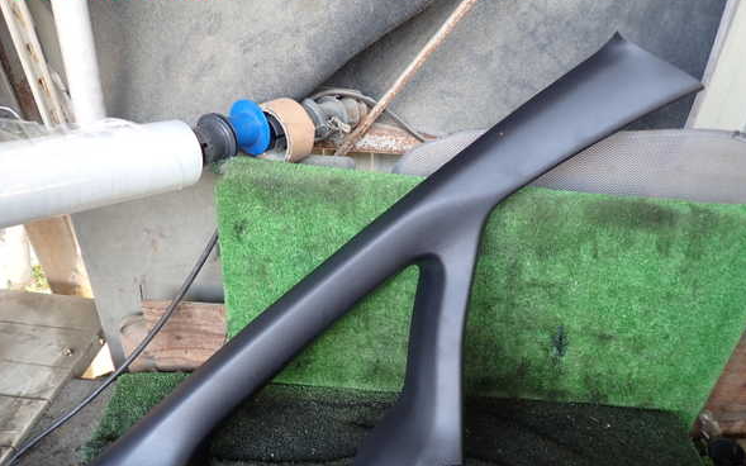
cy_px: 256
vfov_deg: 46.0
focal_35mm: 27
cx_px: 370
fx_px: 549
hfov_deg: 68.4
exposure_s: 1/60
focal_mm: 4.5
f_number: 2
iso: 160
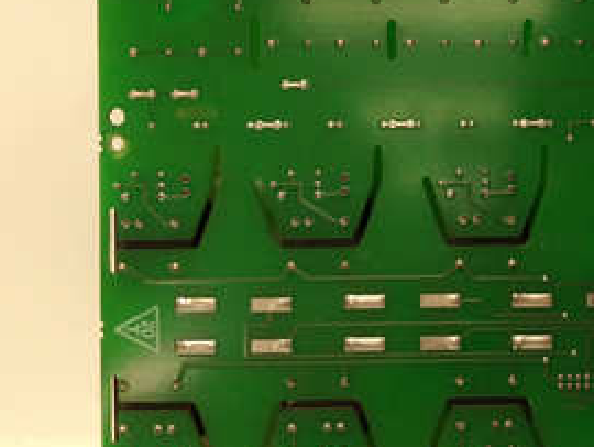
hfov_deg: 30.3
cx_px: 570
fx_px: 1030
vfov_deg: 24.2
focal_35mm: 60
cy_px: 112
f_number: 2
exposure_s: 1/33
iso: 277
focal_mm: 3.79
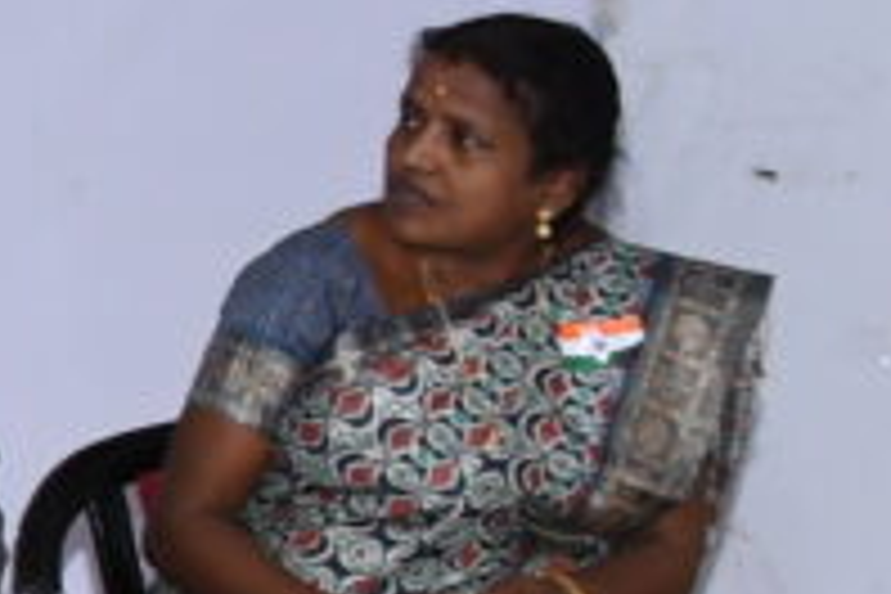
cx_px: -2272
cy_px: 495
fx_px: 5766
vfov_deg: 5.9
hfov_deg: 7.2
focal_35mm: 233
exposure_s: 1/125
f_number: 6.3
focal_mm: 20
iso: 800
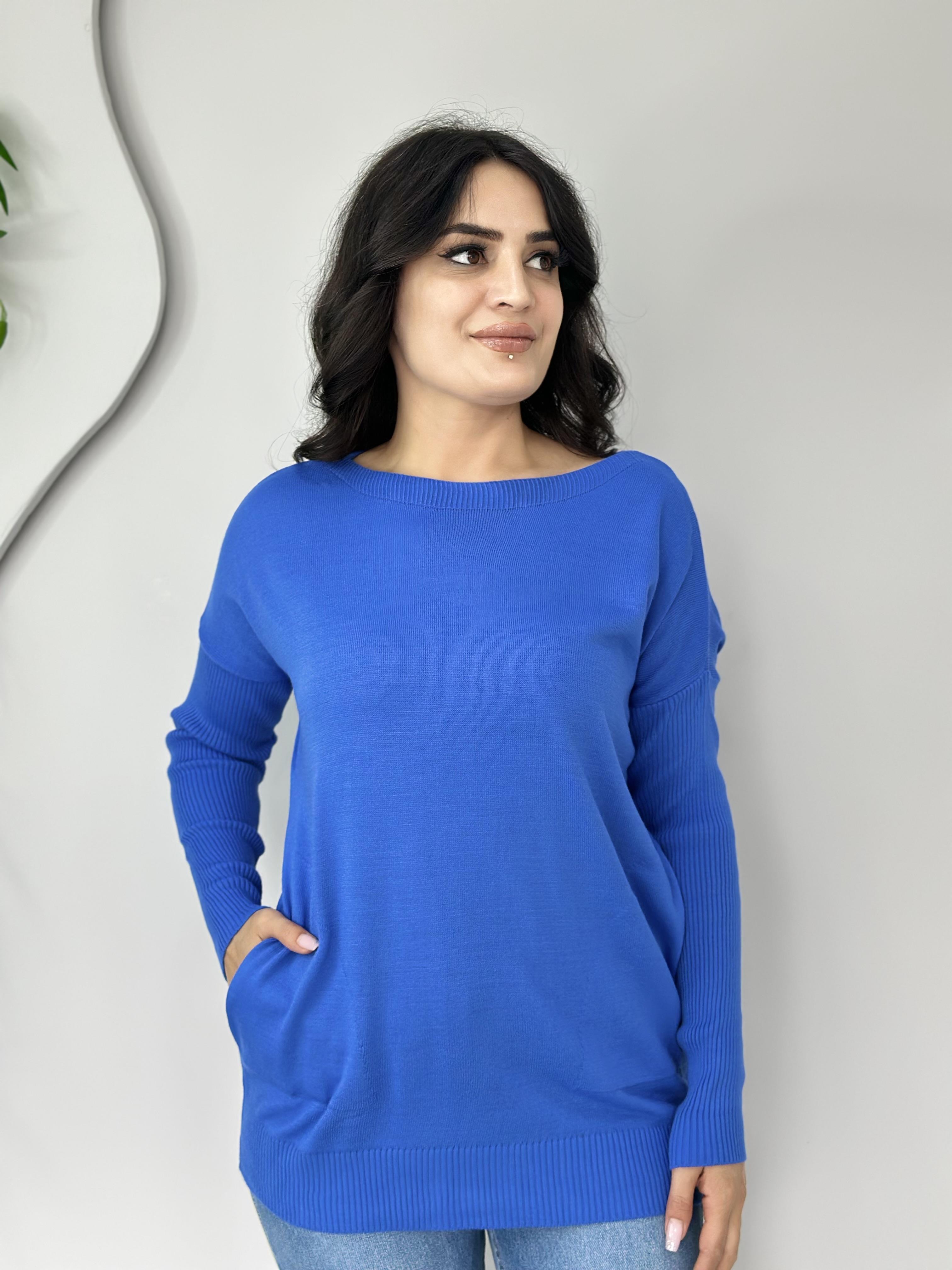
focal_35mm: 48
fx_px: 1760
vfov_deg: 39.7
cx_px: 476
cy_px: 635
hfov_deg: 30.3
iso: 125
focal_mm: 6.86
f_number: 1.78
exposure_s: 1/65
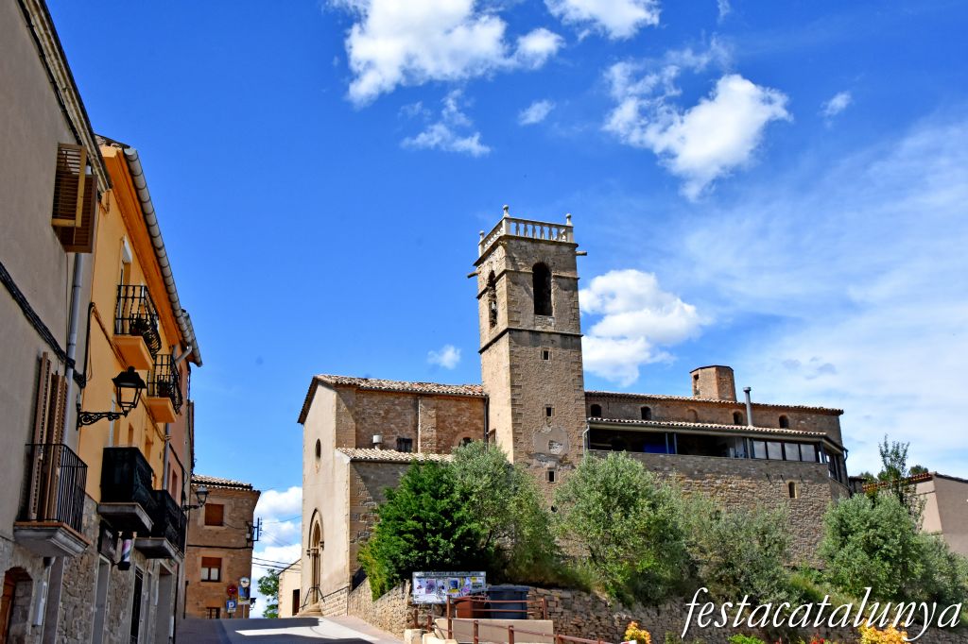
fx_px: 1129
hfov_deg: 46.4
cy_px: 322
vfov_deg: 31.9
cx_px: 484
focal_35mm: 42
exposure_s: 1/1000
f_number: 16
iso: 1000
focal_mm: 28
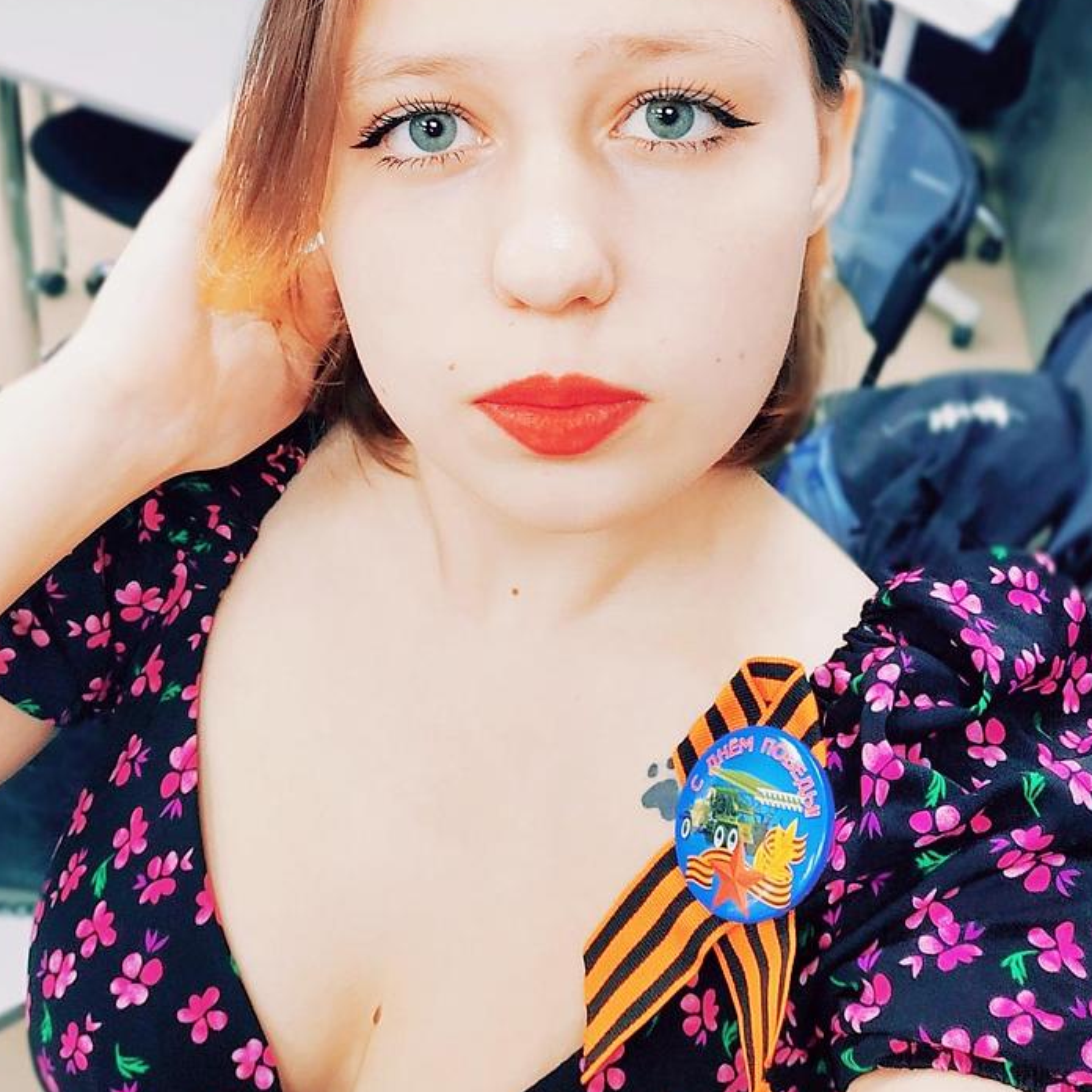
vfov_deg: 42.0
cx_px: 559
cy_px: 328
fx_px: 1392
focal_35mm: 39
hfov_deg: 42.8
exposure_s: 1/60
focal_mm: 3.94
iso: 200
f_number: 1.9
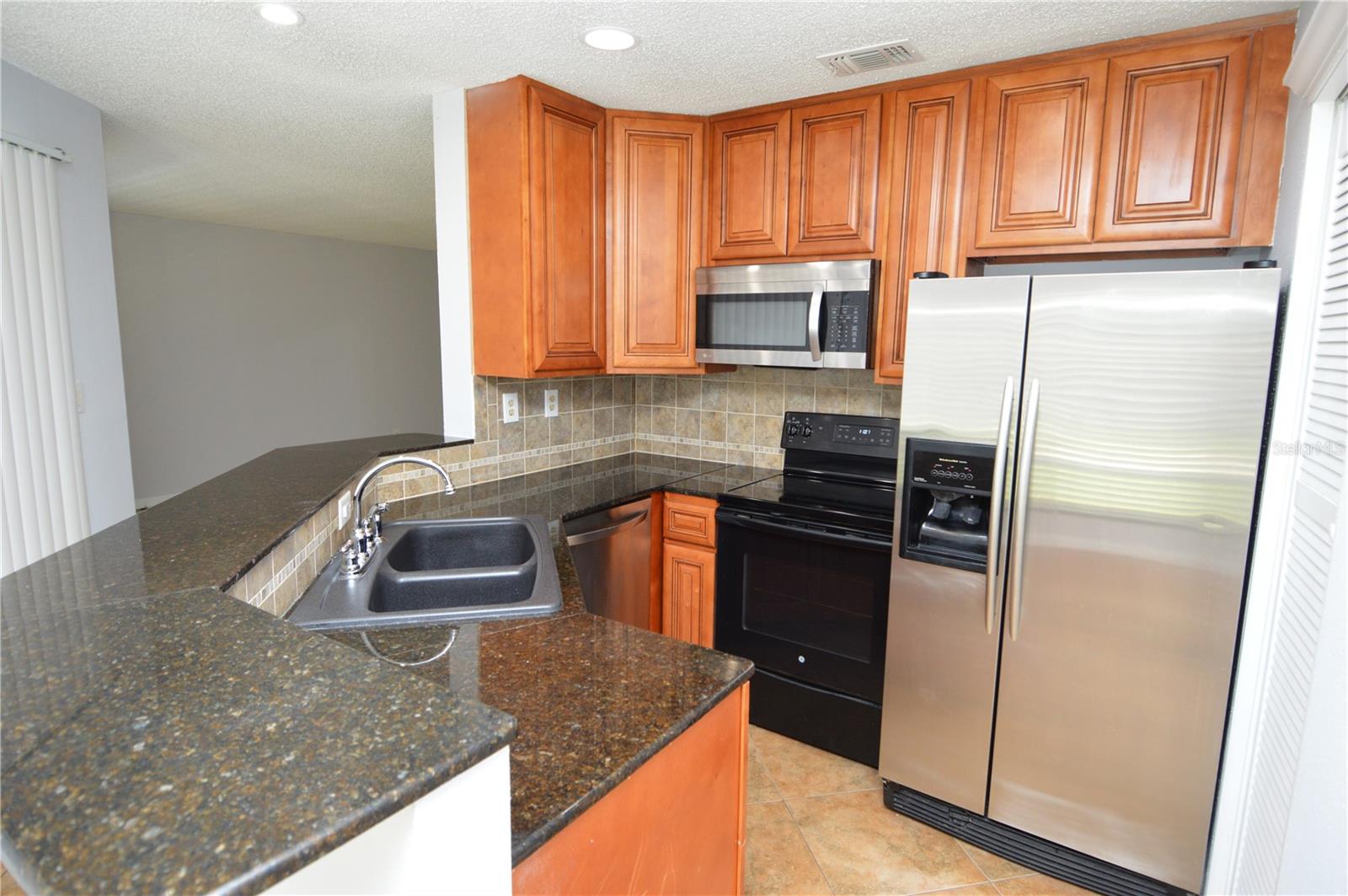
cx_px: 674
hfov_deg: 90.1
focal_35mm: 18
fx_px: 673
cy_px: 448
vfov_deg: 67.3
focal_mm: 12
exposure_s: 1/60
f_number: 4
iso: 560
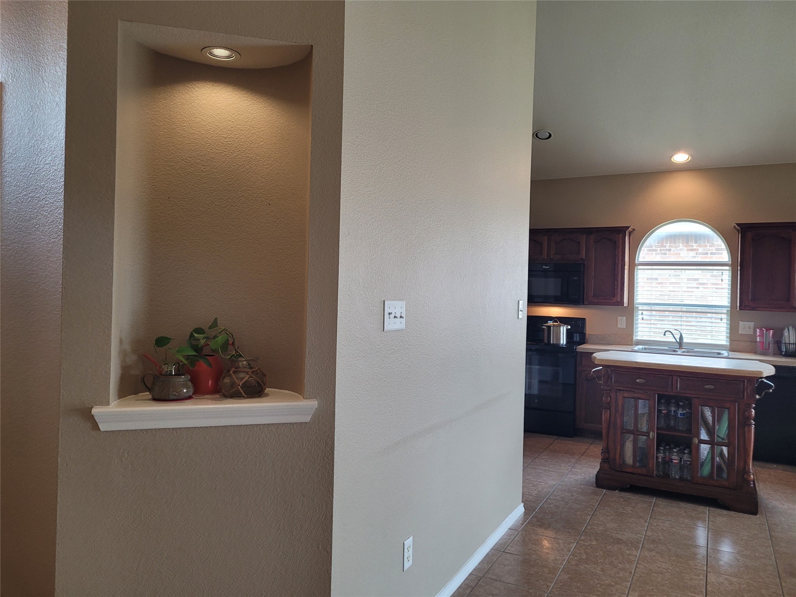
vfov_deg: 53.1
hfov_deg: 67.3
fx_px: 598
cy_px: 298
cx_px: 398
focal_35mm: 26
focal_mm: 5.4
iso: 200
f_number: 1.8
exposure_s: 1/120
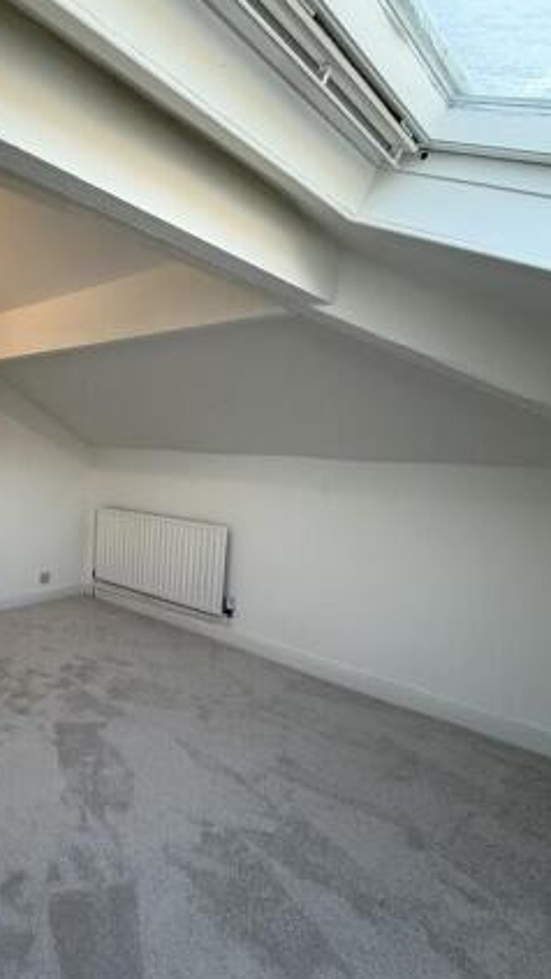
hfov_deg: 50.9
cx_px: 124
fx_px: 545
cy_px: 496
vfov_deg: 83.8
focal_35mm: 21
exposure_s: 1/100
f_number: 2.2
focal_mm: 2.22
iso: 100
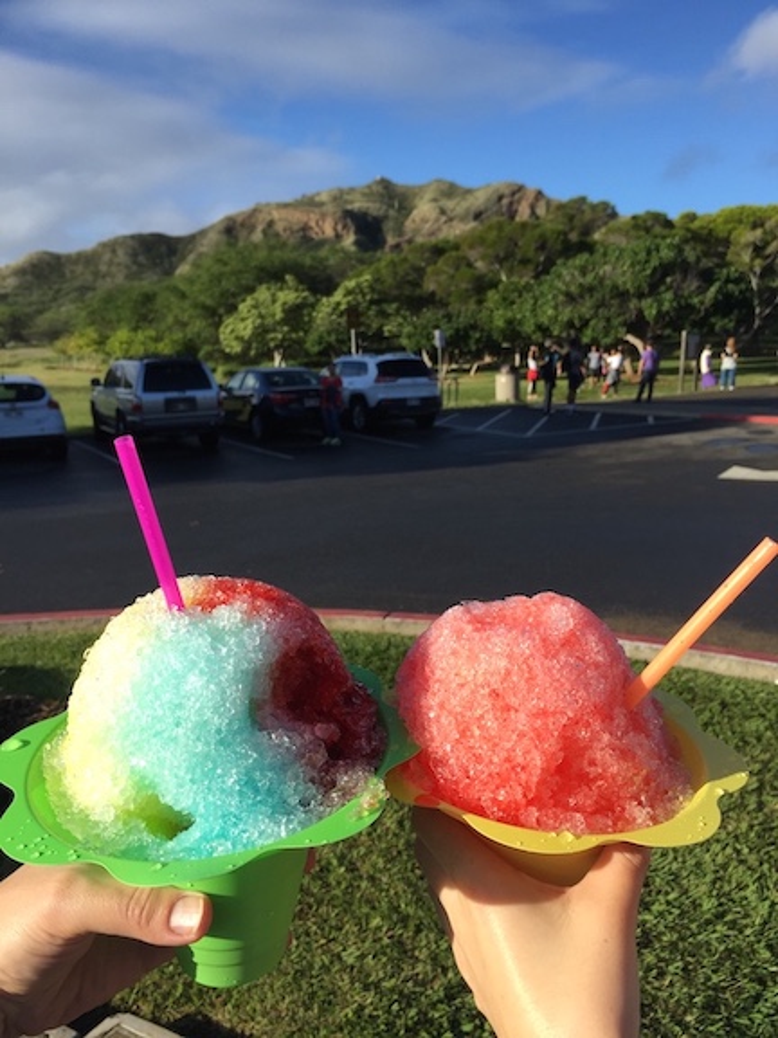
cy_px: 519
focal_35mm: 29
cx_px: 389
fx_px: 869
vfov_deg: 61.7
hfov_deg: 48.2
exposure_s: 1/1464
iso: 32
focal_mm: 4.15
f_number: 2.2
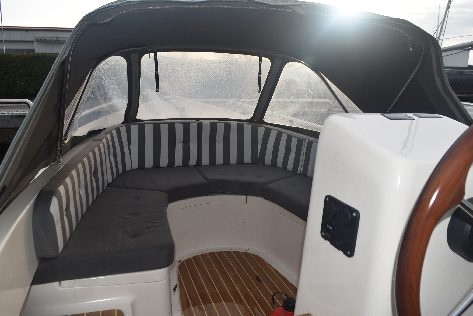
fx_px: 355
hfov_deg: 67.3
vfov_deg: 48.0
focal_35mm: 27
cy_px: 158
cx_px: 236
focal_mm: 18
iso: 100
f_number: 5.6
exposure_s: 1/125
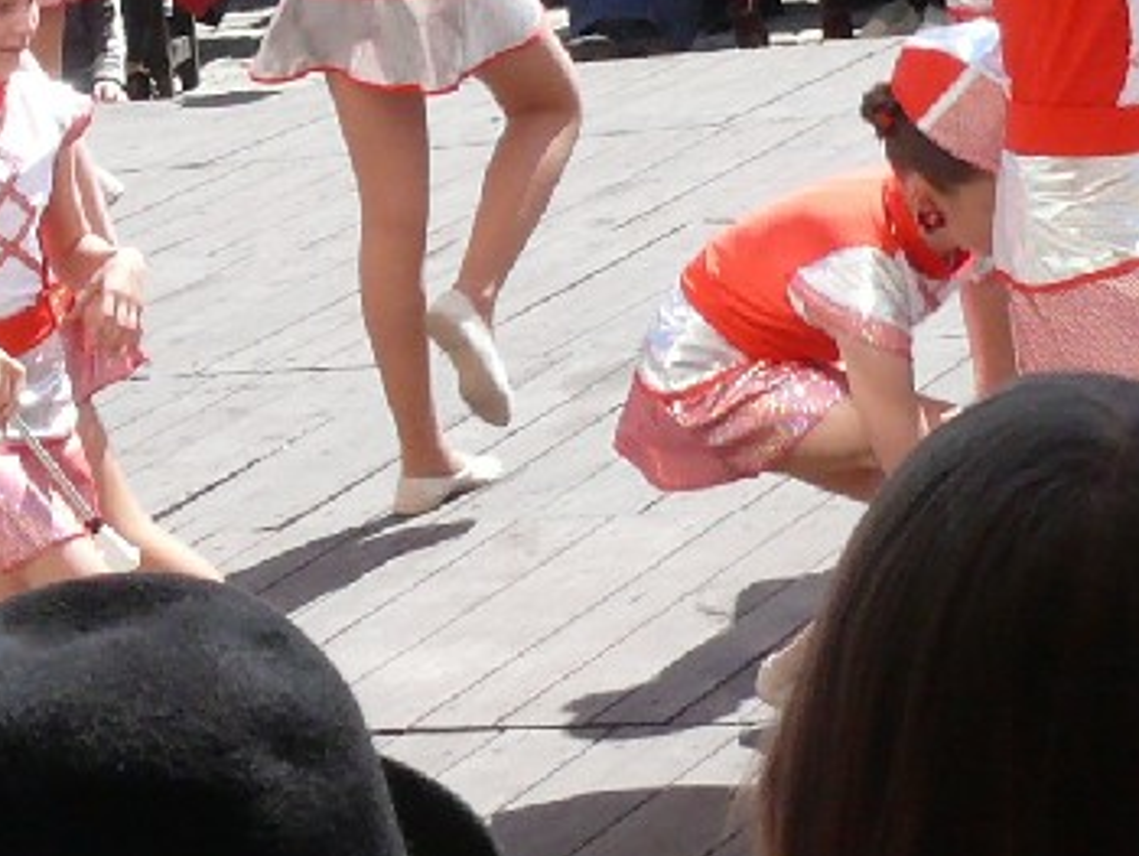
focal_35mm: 192
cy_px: 78
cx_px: 387
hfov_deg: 10.3
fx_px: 6322
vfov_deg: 7.7
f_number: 6.3
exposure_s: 1/400
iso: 200
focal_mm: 9.7
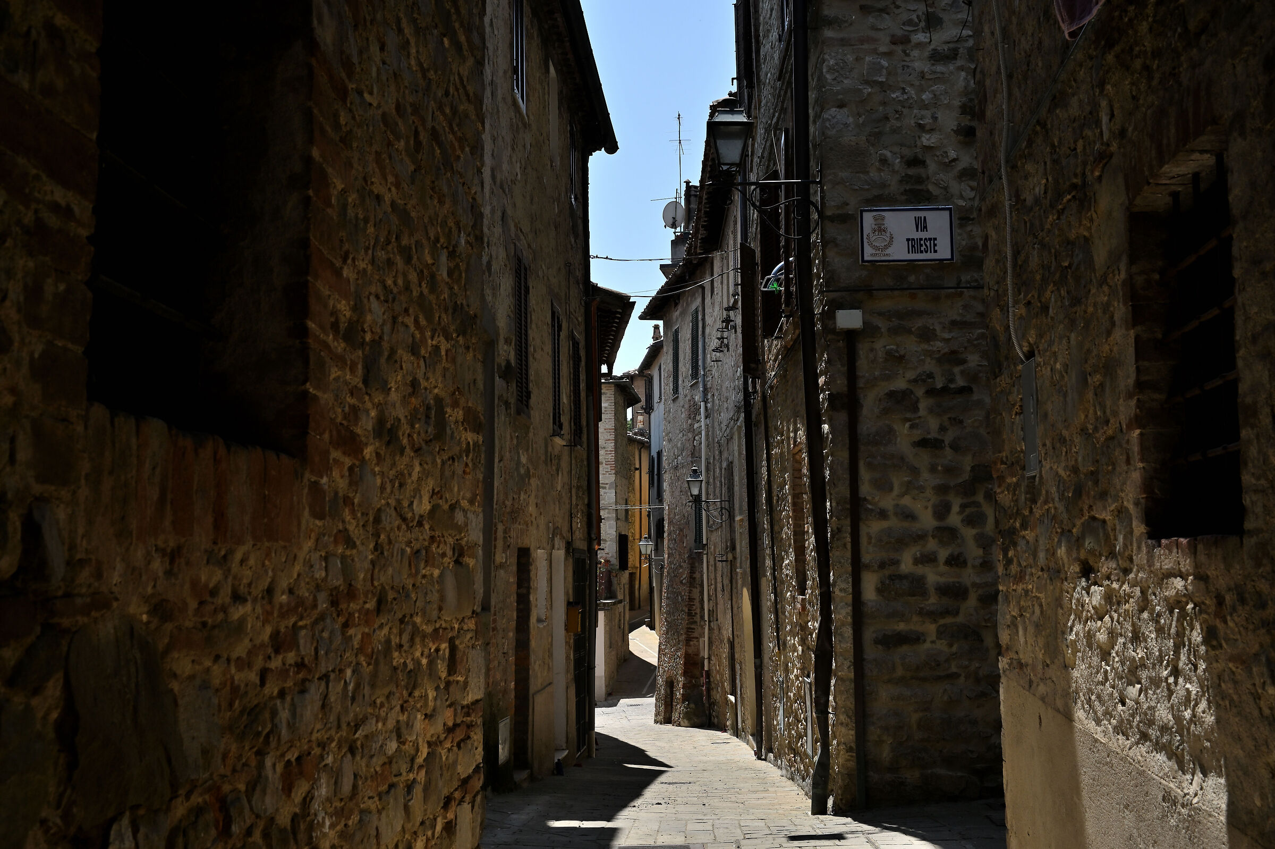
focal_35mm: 40
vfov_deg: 33.4
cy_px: 424
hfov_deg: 48.5
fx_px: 1416
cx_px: 638
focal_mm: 40
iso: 280
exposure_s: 1/500
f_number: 11
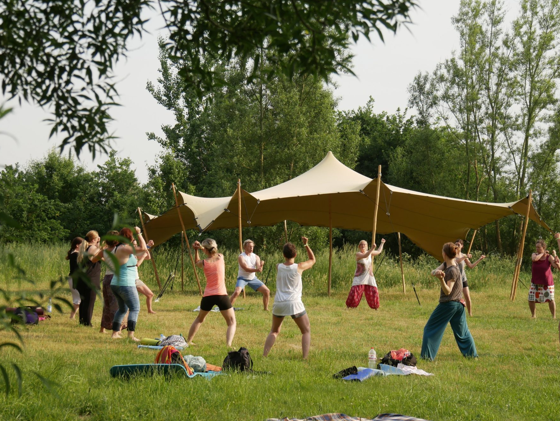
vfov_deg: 17.2
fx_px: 1392
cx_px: 277
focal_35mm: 86
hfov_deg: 22.7
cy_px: 232
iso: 200
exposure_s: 1/250
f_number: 4.6
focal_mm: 37
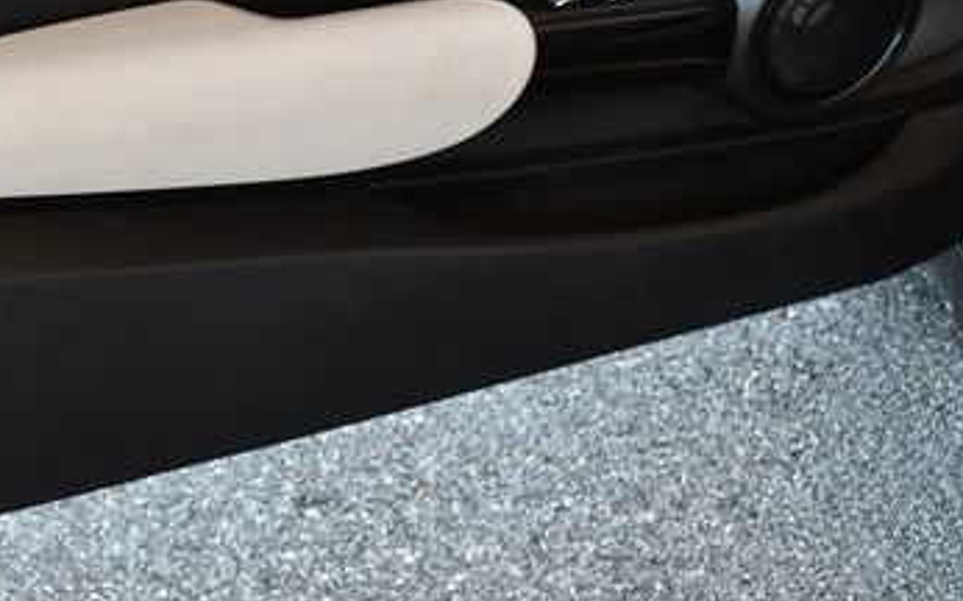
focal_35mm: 83
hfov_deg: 24.6
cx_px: 237
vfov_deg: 15.5
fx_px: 2178
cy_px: 50
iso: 400
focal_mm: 22
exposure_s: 1/250
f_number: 4
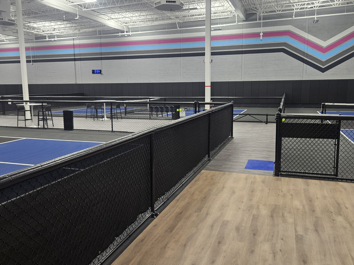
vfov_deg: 46.7
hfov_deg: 60.0
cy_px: 122
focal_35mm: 30
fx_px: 307
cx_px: 183
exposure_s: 1/120
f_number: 1.8
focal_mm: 5.4
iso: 125
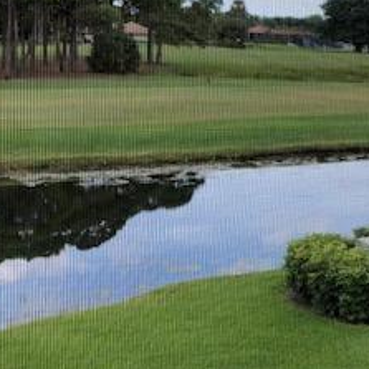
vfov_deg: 24.2
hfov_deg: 21.4
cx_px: 510
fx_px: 856
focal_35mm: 71
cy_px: 126
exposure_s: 1/640
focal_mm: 3.99
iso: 20
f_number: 1.8
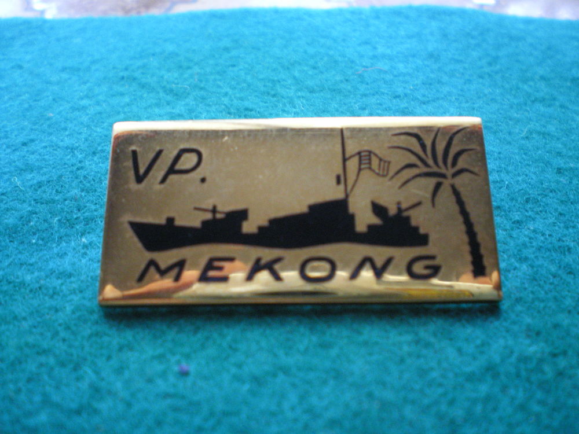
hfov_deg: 49.0
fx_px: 636
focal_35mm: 38
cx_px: 290
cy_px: 217
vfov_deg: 37.7
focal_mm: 6.3
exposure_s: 1/13
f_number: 3.1
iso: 400
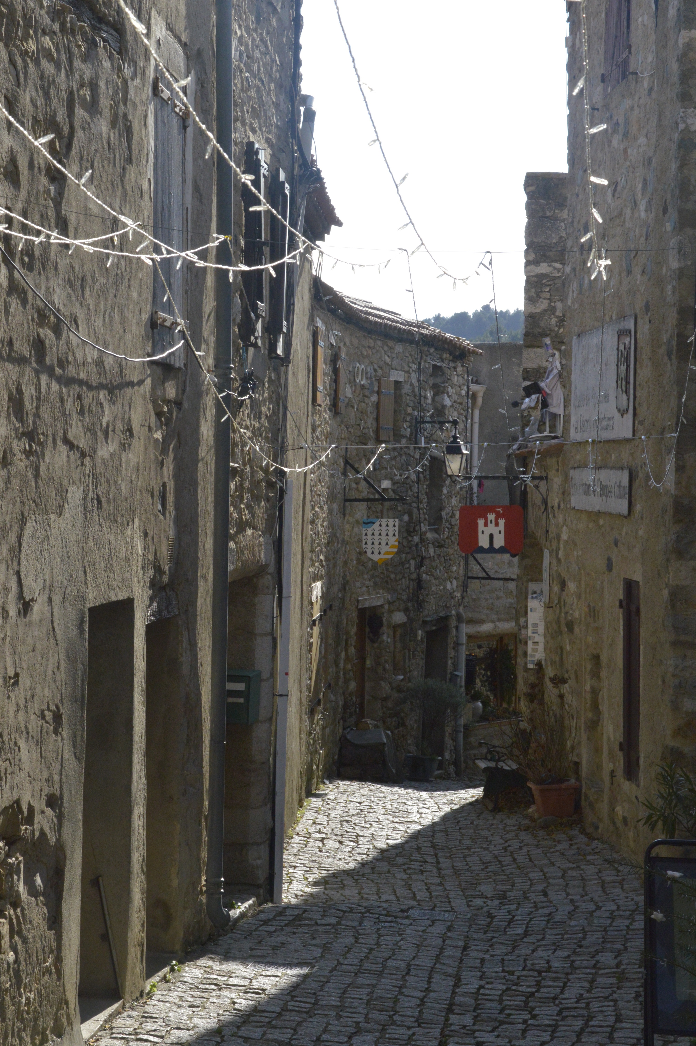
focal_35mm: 78
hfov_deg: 17.5
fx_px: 2266
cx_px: 348
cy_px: 523
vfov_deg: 26.0
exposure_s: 1/800
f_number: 14
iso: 1600
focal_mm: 52
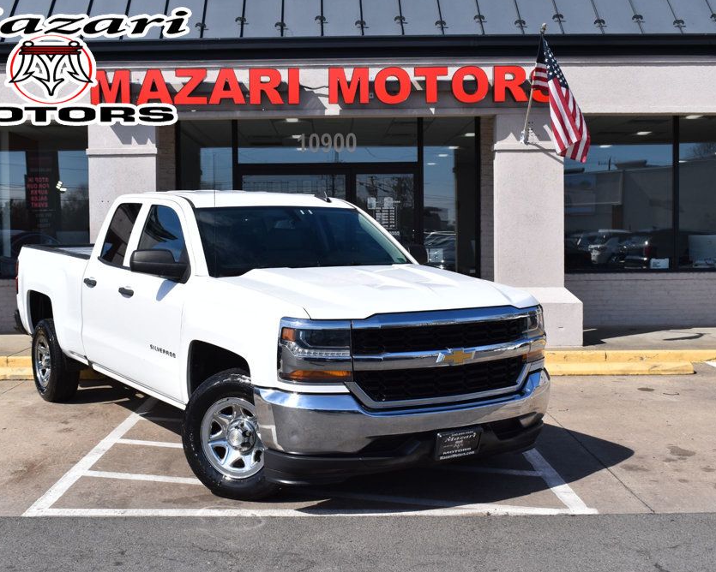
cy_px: 281
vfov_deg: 32.4
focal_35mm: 47
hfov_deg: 39.8
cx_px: 323
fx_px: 987
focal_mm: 27
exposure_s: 1/640
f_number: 8
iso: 200
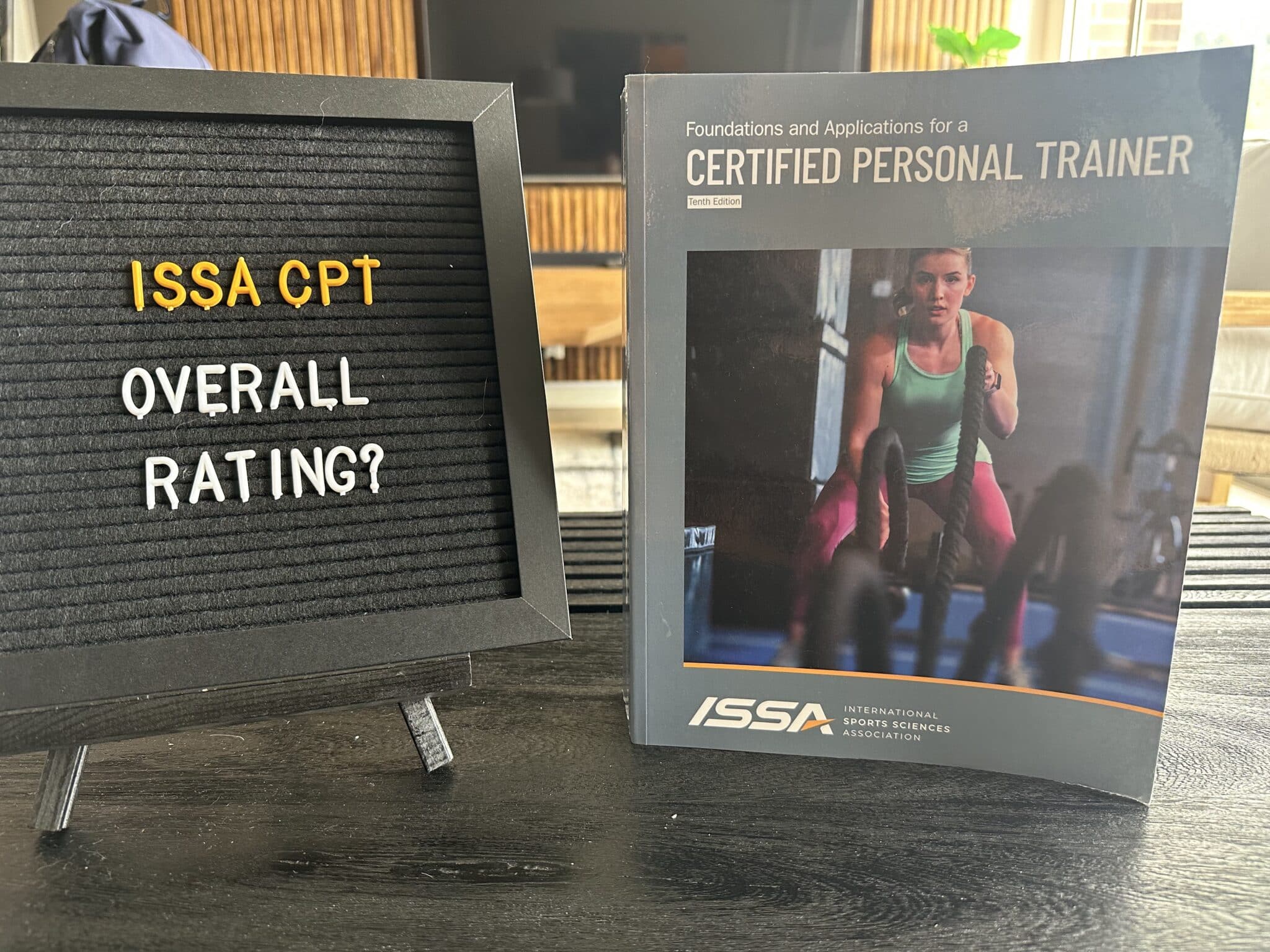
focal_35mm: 24
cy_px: 476
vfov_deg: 56.8
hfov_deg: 71.6
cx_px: 635
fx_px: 881
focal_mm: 6.86
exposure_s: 1/60
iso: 250
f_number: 1.78
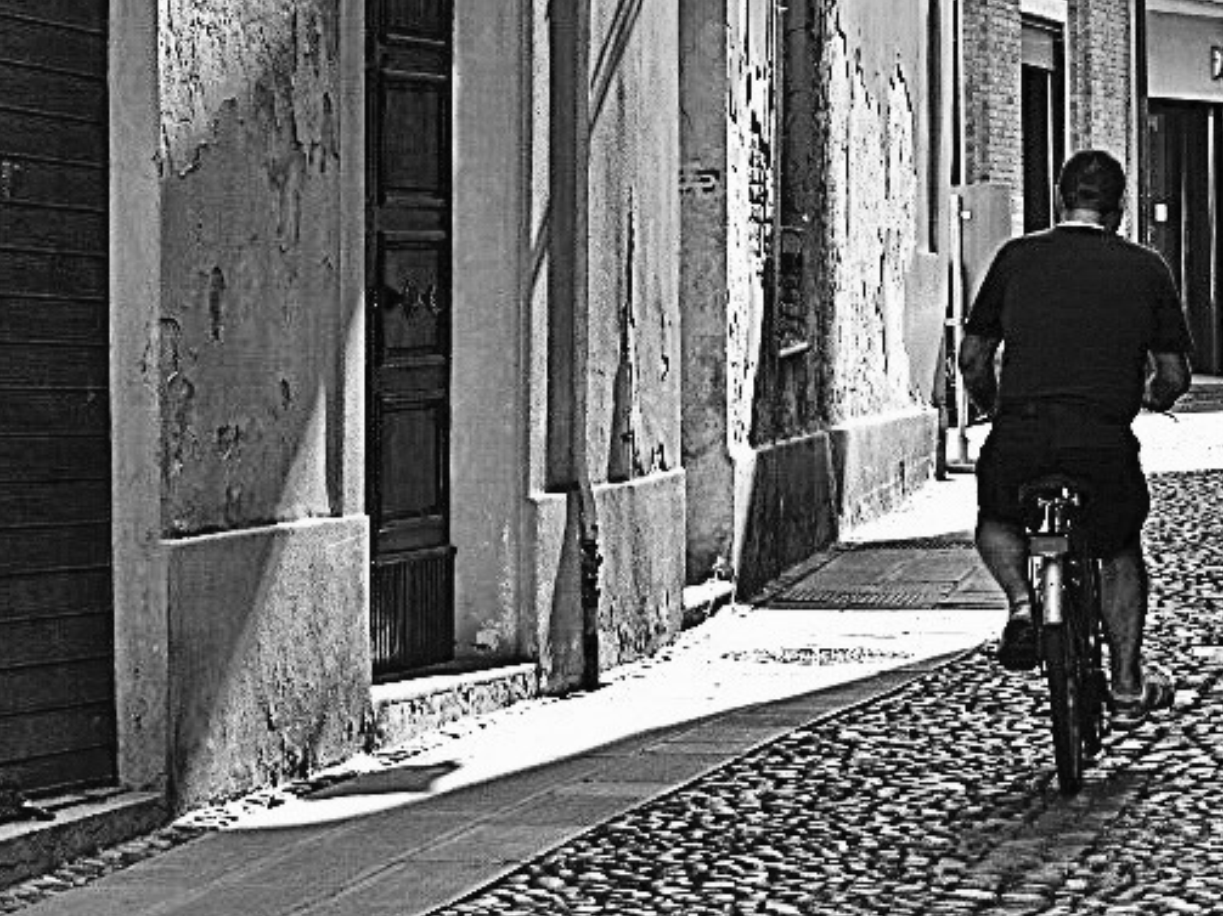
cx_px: 1187
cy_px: -66
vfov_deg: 9.1
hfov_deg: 12.0
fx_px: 5742
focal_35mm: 163
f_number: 4
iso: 320
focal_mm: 35
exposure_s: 1/1000
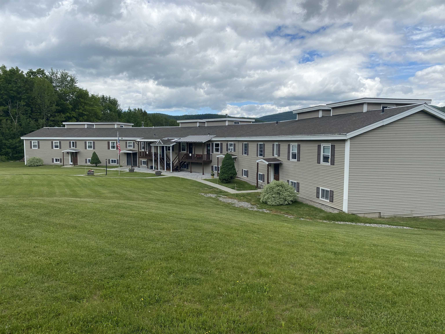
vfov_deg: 53.1
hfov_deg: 67.3
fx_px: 334
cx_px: 222
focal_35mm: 26
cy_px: 167
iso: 32
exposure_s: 1/2817
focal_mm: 4.25
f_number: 1.8
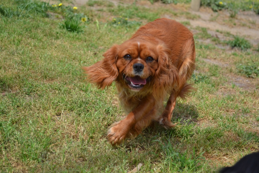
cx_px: 130
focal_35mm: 82
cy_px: 86
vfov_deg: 16.6
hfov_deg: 24.6
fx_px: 594
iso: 400
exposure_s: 1/1000
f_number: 5.6
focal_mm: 55
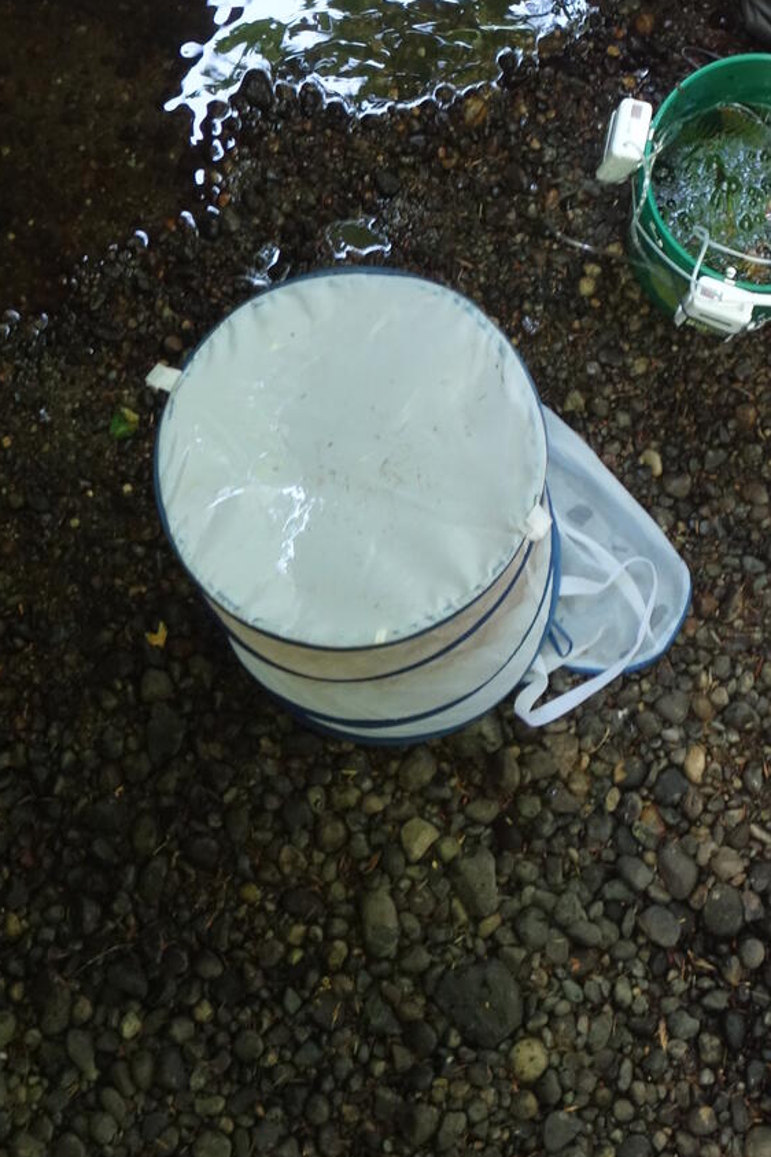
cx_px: 789
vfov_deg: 15.9
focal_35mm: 126
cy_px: -60
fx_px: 4047
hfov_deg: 10.8
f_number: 3.5
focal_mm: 19.75
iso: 640
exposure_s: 1/60
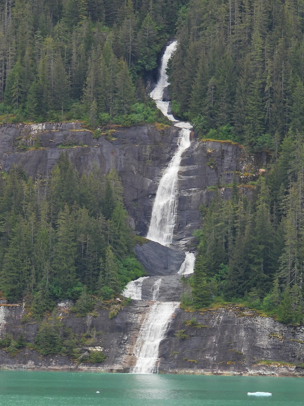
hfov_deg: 5.4
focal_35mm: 276
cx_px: 137
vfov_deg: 7.2
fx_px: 3233
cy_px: 183
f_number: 4.5
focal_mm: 33
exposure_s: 1/160
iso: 100
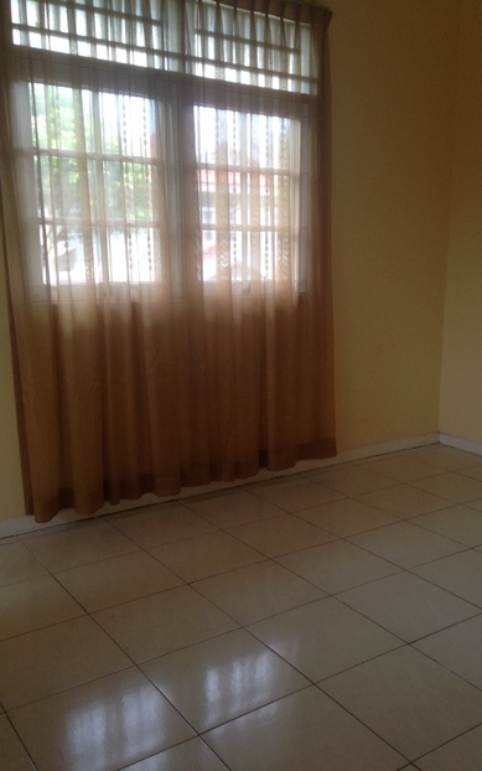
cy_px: 392
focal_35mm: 36
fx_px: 756
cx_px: 275
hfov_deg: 35.3
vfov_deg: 54.0
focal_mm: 4.12
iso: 80
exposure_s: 1/120
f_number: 2.4
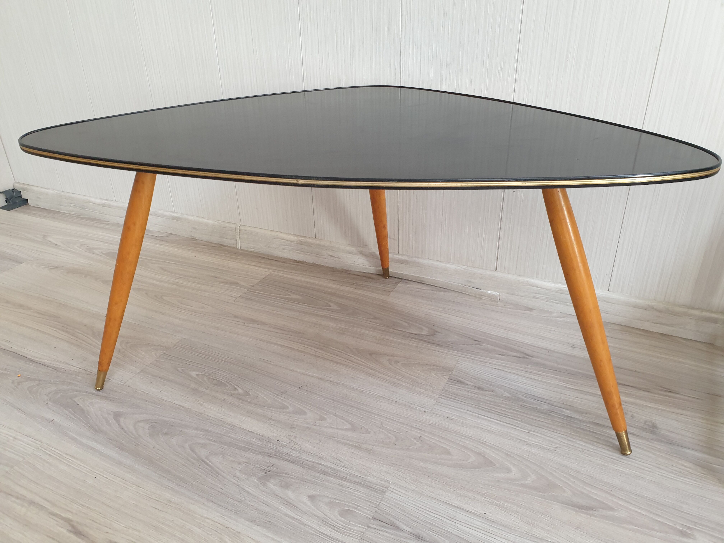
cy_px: 272
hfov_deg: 67.3
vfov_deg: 53.1
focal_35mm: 26
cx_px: 362
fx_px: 544
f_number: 2.4
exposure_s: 1/50
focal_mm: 4.3
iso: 250
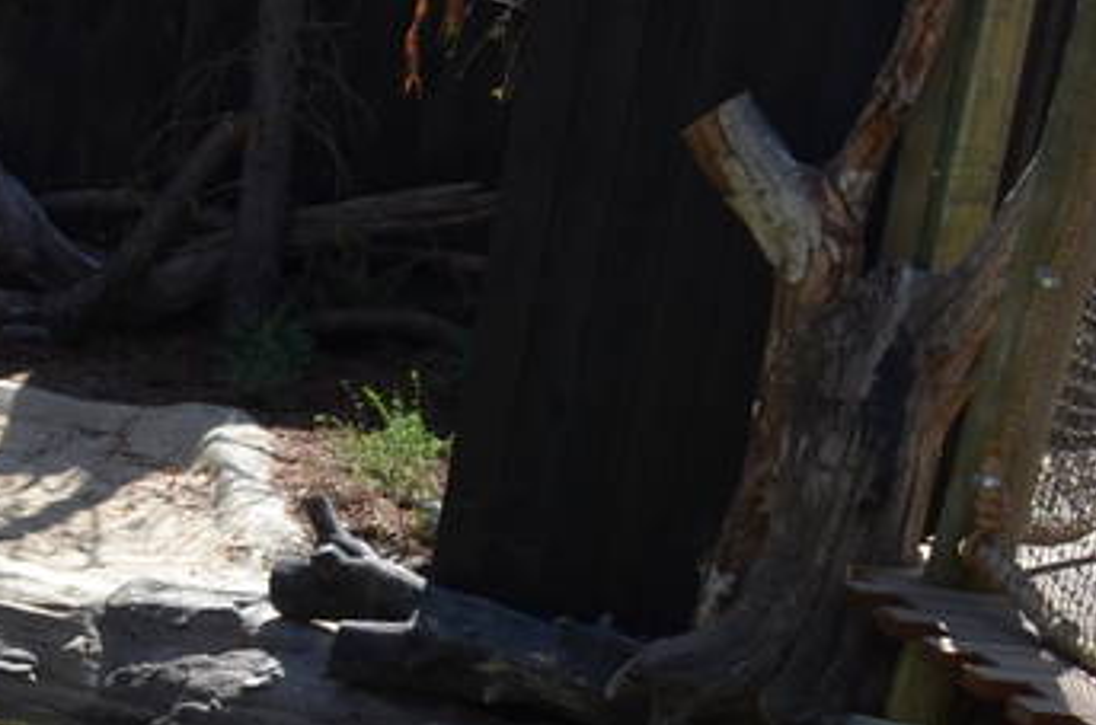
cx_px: -891
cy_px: 1408
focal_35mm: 126
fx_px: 3827
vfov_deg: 10.1
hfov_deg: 14.3
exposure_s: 1/250
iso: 180
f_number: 8
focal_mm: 18
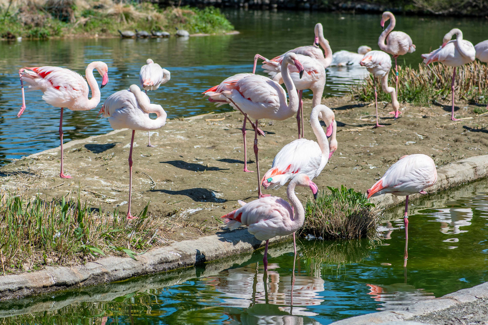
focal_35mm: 157
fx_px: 2128
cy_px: 162
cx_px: 244
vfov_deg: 8.7
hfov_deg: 13.1
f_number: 6.3
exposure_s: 1/640
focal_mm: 105
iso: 100
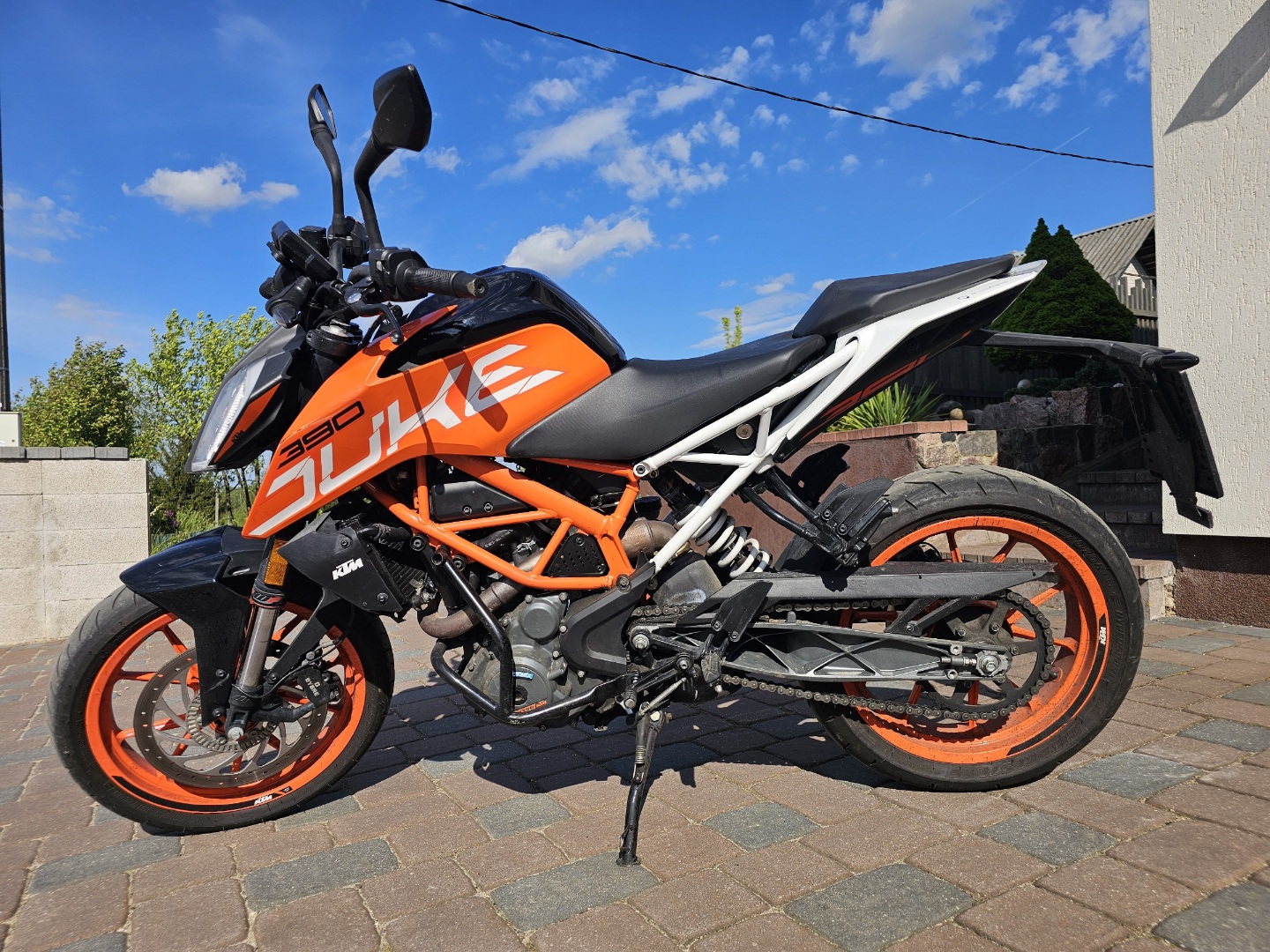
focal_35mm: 23
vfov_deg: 58.9
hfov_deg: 73.9
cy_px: 476
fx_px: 844
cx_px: 635
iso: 10
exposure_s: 1/1000
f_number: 1.7
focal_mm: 6.3
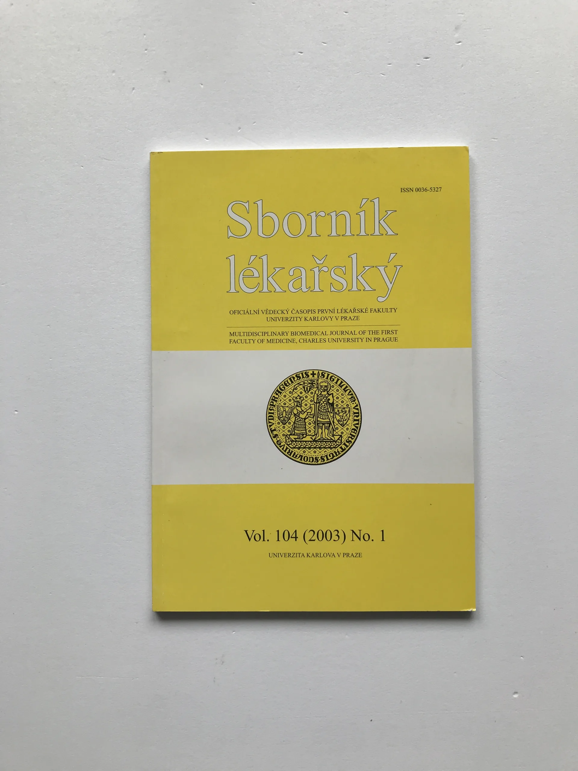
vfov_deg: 63.4
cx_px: 289
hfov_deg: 49.7
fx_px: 623
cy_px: 386
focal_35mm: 28
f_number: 1.8
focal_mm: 3.99
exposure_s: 1/226
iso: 20
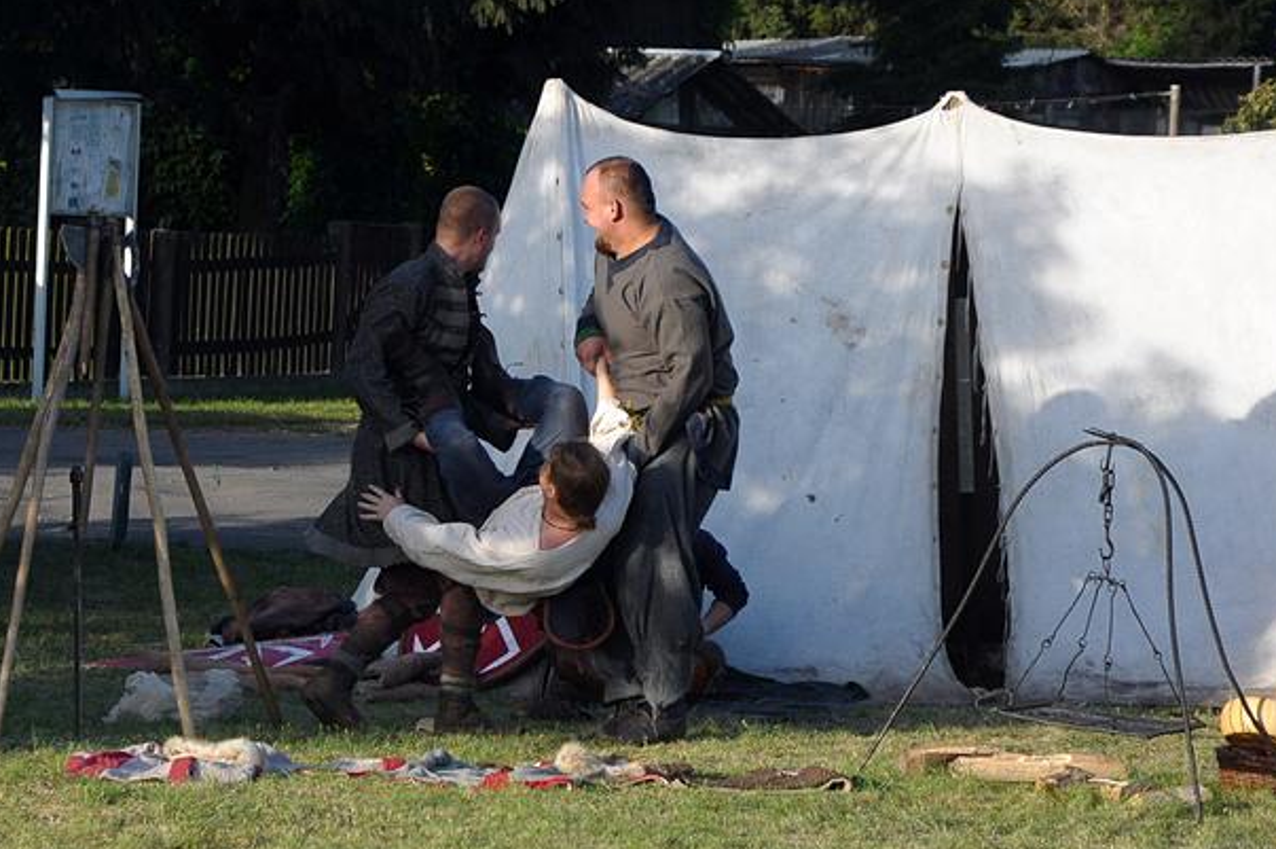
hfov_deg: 13.9
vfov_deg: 9.3
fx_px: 5241
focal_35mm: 148
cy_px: 486
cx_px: 546
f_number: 8
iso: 800
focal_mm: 70
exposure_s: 1/1000
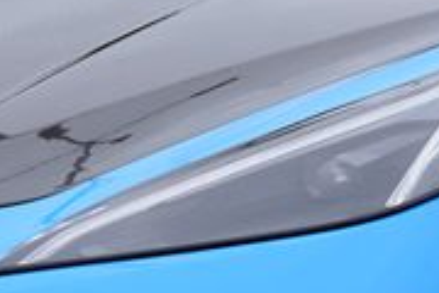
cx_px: 268
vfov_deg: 8.3
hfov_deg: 12.4
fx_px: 2012
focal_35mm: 165
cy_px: 172
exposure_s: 1/100
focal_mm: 29
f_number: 5.6
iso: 100
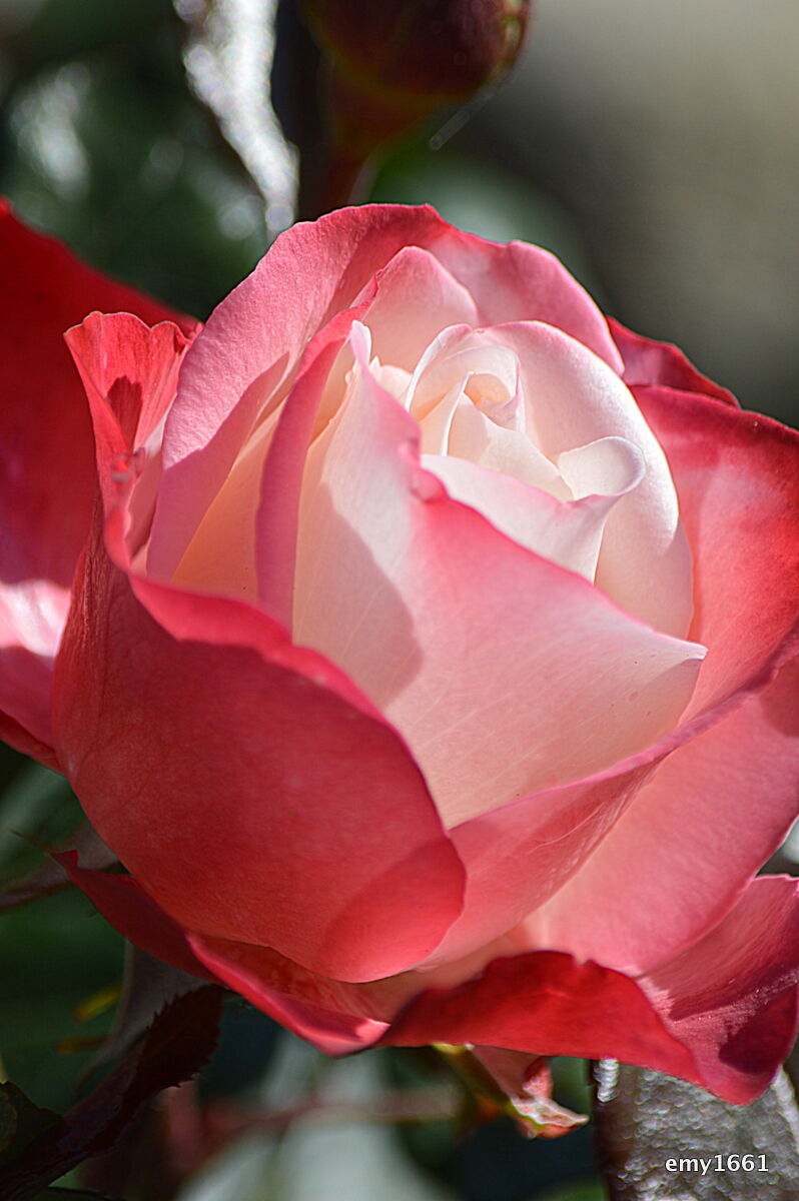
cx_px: 400
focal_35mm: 450
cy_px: 600
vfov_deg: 4.6
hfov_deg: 3.0
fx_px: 15006
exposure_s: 1/320
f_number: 8
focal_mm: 300
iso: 100
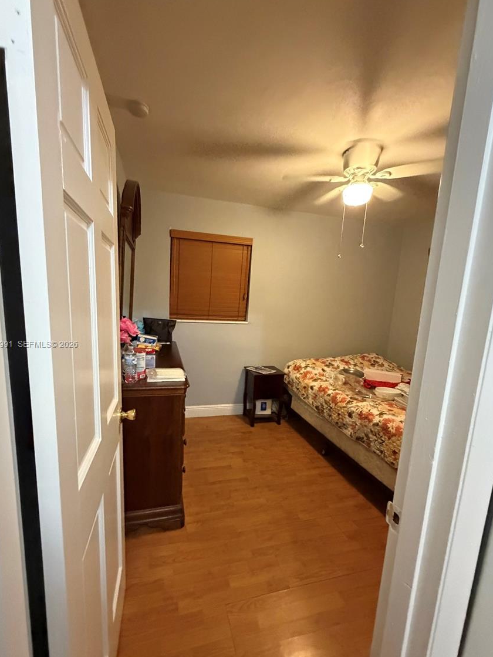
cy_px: 345
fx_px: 285
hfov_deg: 81.7
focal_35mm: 15
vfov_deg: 98.1
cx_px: 233
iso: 1250
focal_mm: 2.22
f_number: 2.2
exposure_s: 1/60
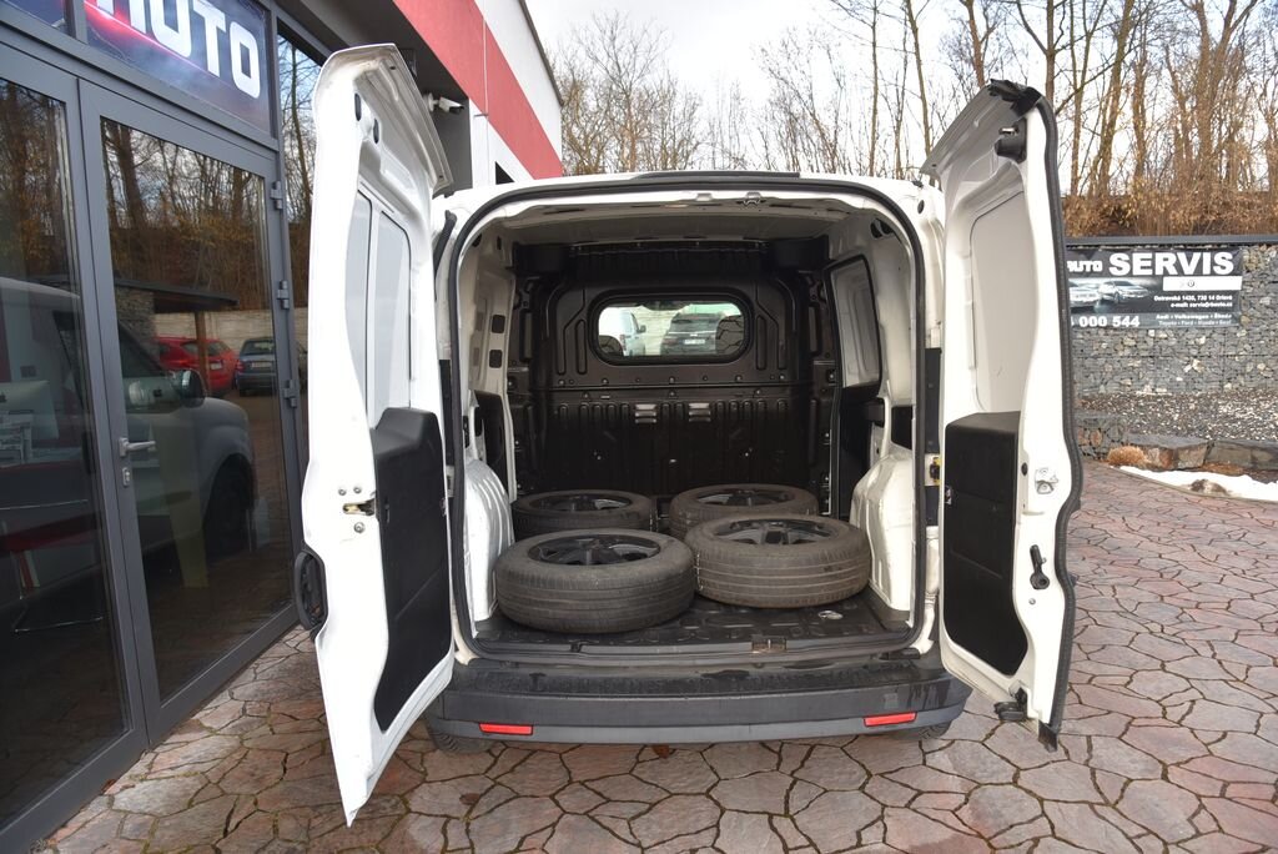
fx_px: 852
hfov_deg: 73.7
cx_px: 639
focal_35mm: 24
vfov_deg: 53.2
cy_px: 427
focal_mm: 24
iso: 500
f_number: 5.6
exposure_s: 1/125
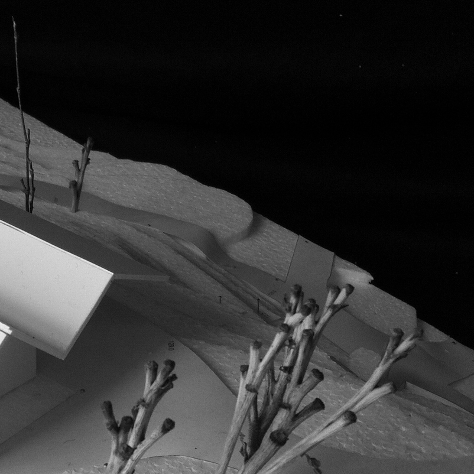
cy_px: 335
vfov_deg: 22.3
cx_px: 22
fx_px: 1193
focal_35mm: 77
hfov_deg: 21.8
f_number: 2.8
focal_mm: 3.85
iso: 80
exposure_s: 1/50
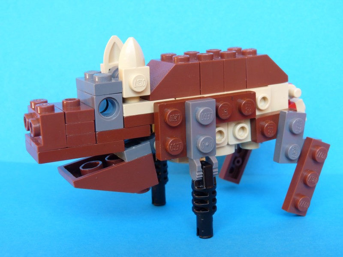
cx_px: 172
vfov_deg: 26.6
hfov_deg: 34.9
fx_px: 545
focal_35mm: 55
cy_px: 128
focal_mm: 9.8
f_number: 4.5
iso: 100
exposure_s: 1/13
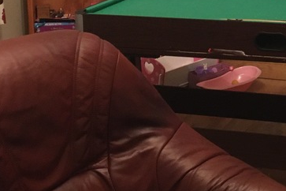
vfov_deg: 15.4
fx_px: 675
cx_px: 282
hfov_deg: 23.0
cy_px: -47
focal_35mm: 85
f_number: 2.2
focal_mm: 4.15
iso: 400
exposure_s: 1/17
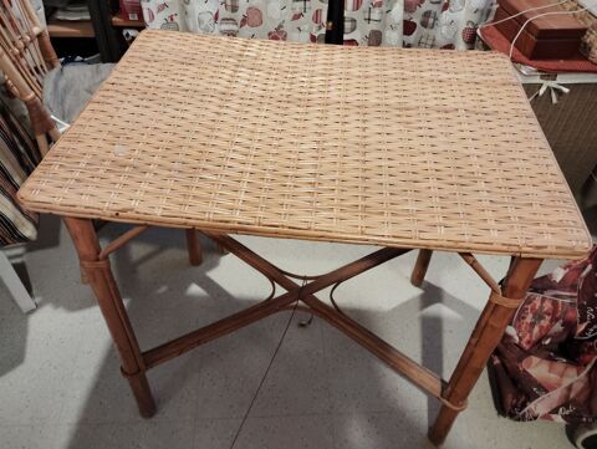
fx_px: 483
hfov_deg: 63.4
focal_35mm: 28
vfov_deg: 49.8
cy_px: 224
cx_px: 298
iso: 1123
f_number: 1.8
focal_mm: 4.22
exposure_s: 1/25
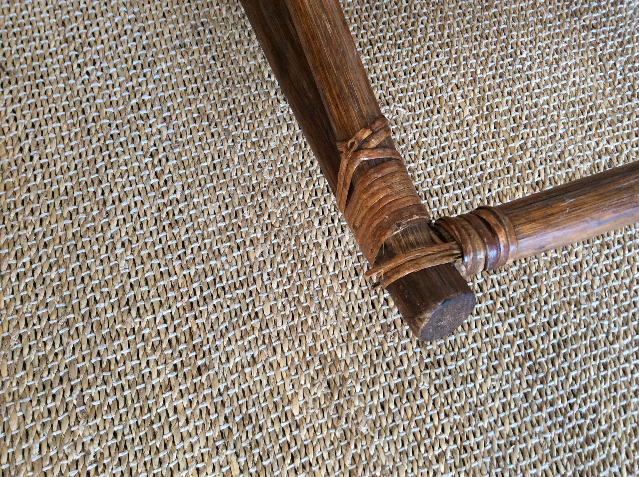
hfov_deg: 56.9
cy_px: 238
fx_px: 590
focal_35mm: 32
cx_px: 320
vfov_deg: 44.1
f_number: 2.4
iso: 125
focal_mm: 3.3
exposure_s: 1/25
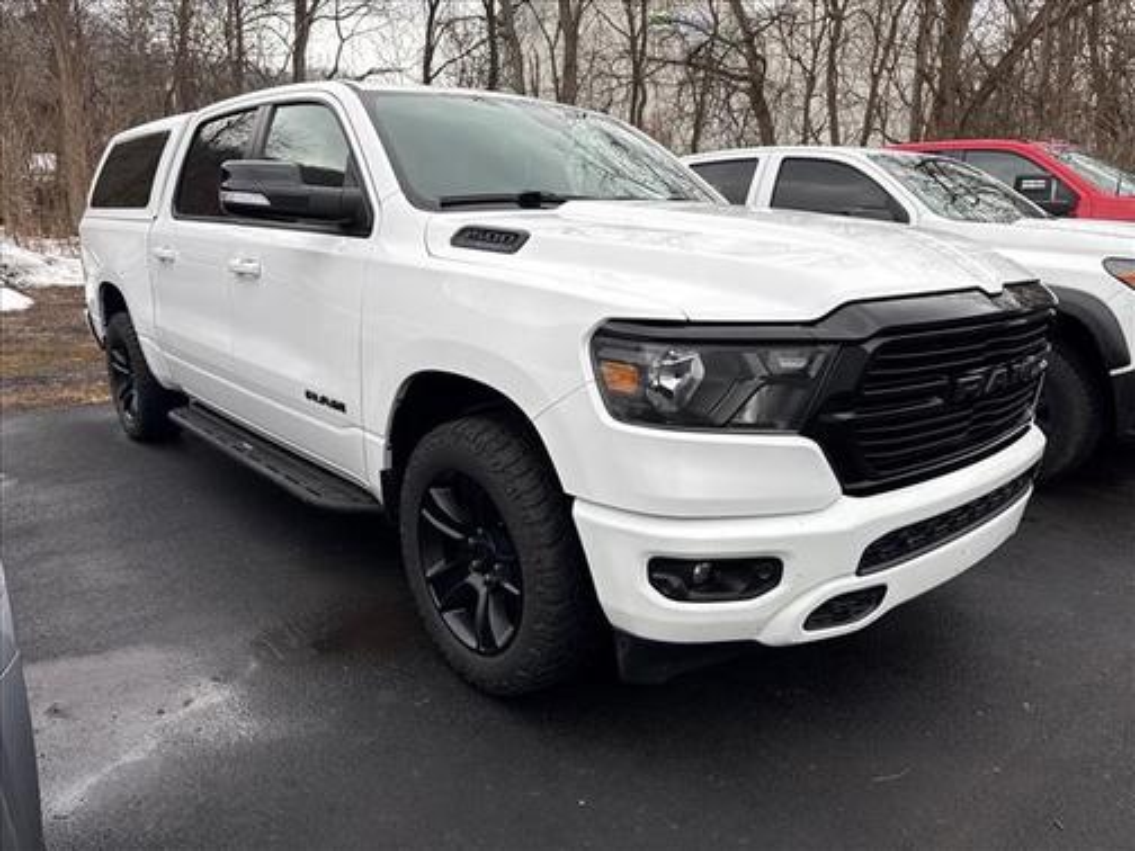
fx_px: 787
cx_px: 568
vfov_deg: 56.8
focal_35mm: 24
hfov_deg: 71.6
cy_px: 426
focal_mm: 6.76
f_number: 1.78
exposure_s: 1/715
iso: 80
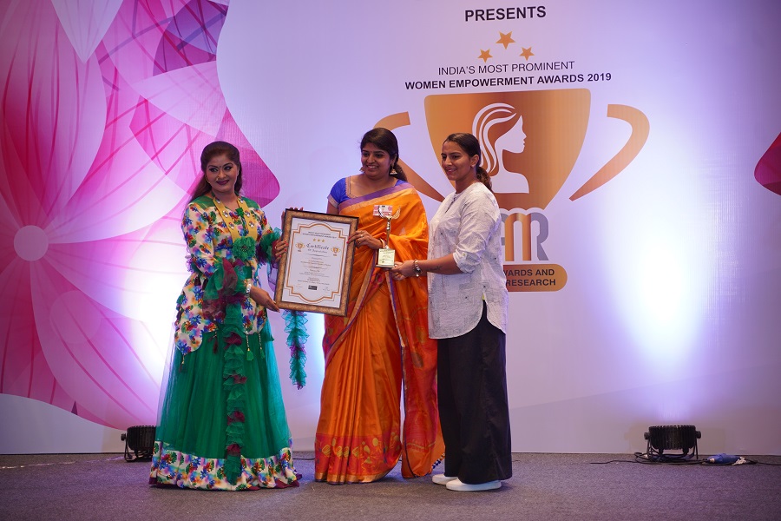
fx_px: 1627
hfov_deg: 27.0
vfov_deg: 18.2
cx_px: 390
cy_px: 260
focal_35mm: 75
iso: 400
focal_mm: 75
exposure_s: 1/160
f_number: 2.8
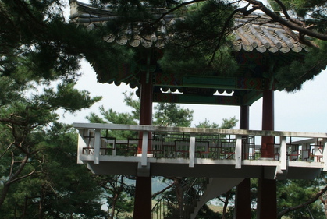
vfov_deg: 27.1
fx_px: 455
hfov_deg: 39.2
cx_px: 211
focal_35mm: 50
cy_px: 125
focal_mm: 20
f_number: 13
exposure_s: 1/125
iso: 400
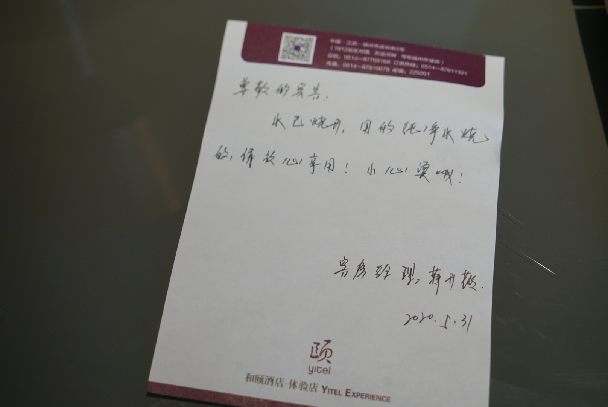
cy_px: 204
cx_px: 304
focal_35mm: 47
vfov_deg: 28.7
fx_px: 794
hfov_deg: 41.9
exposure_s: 1/200
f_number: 5
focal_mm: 47
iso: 500
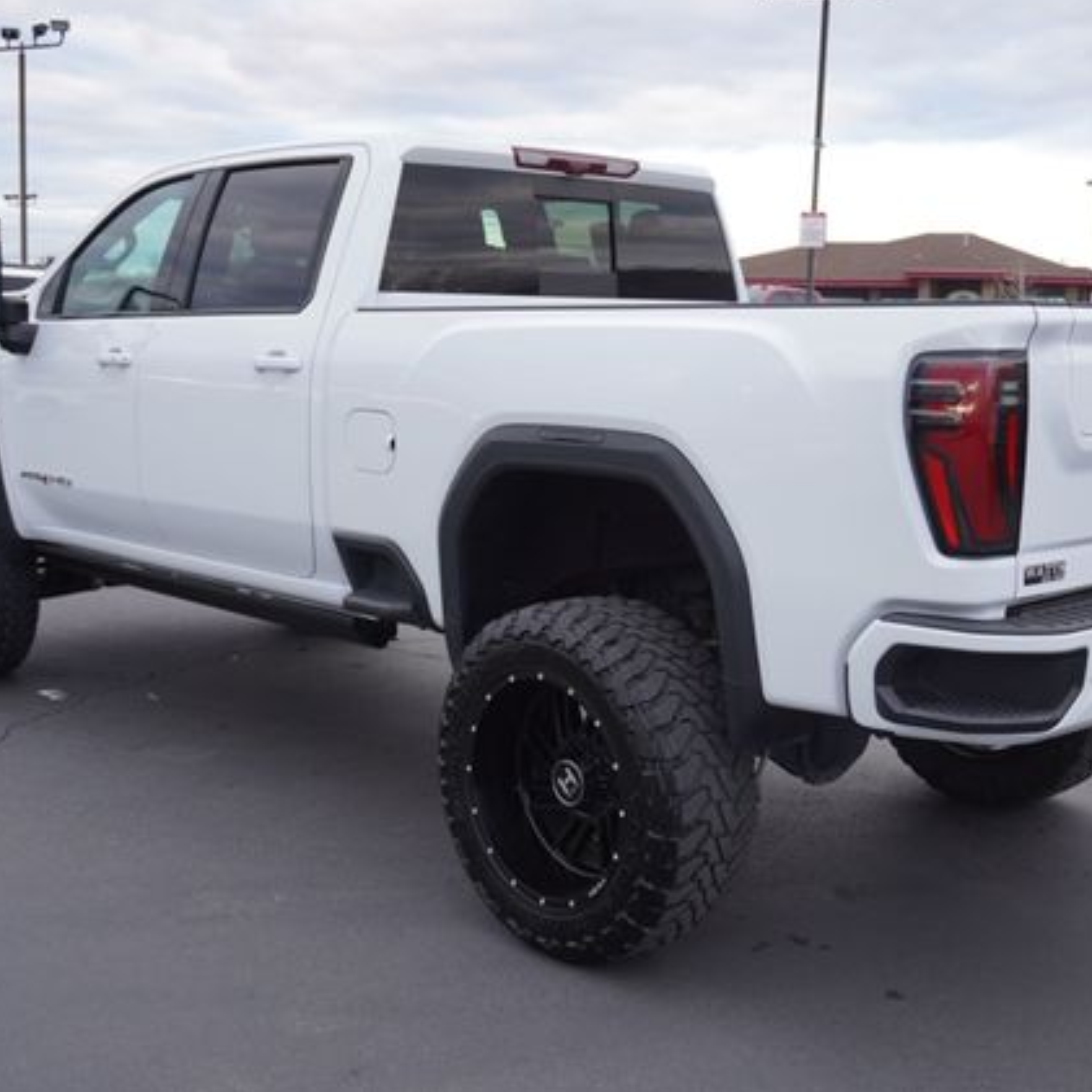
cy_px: 542
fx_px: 1593
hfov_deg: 37.8
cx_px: 607
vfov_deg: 37.8
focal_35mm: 45
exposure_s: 1/60
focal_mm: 23
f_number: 4
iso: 125
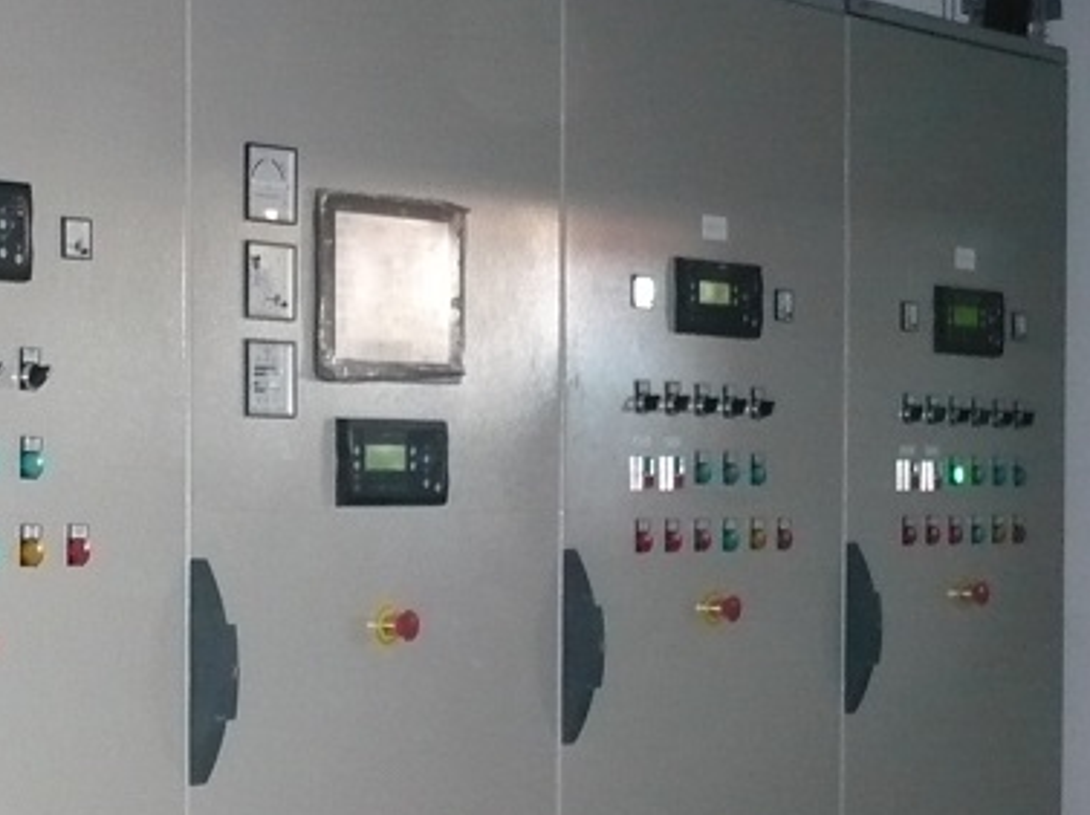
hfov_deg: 20.5
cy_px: 676
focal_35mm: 92
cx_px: -64
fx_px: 2894
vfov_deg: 15.9
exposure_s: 1/30
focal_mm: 5.8
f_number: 2.8
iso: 320
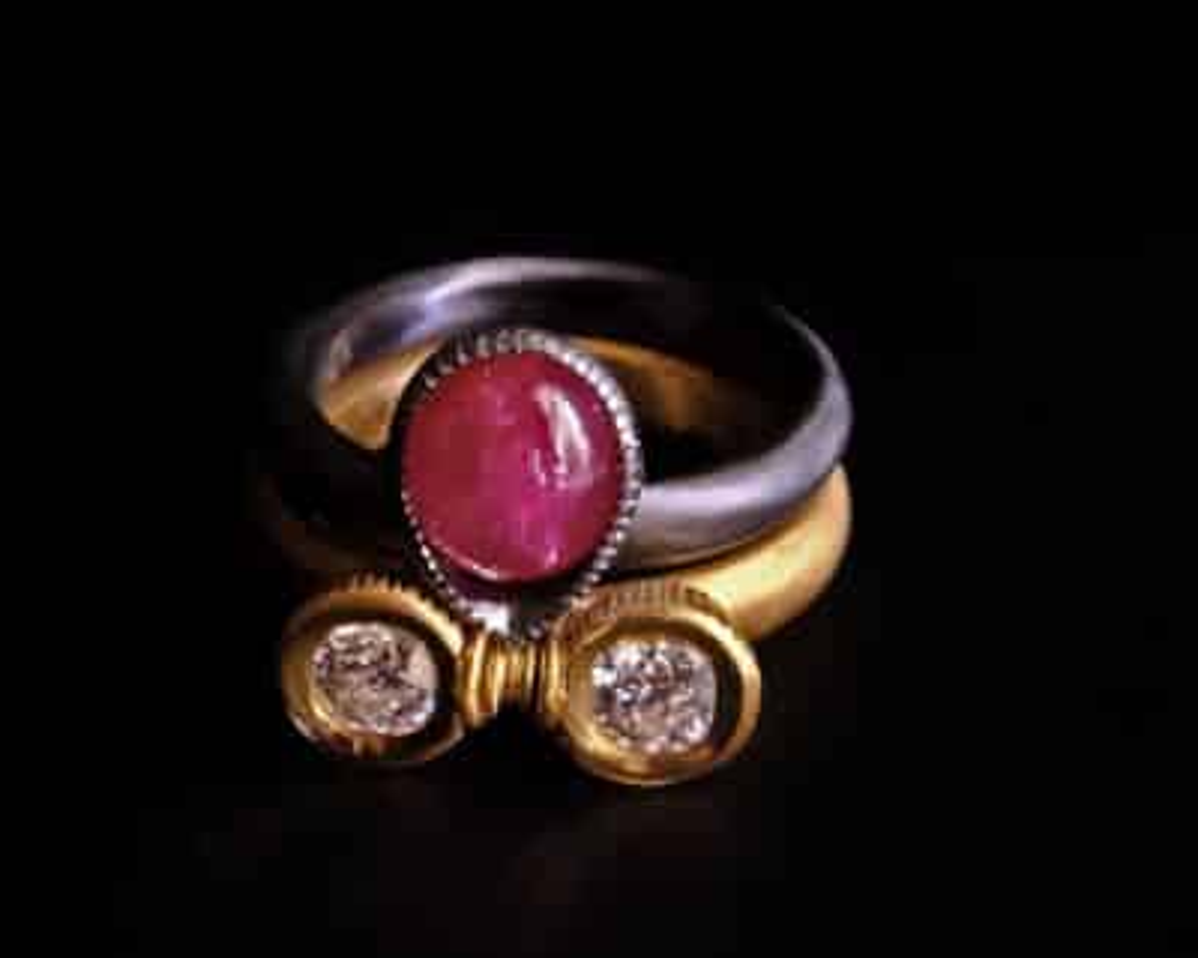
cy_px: 492
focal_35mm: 27
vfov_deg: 53.2
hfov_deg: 64.0
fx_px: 957
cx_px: 551
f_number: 8
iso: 1600
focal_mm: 15.2
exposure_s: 1/8
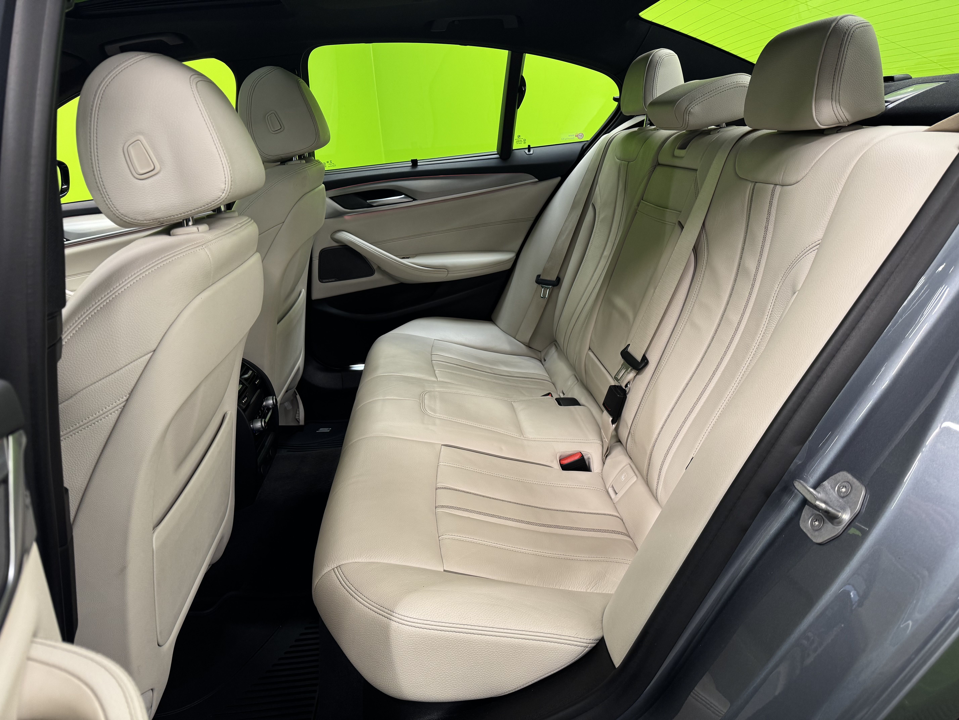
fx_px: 665
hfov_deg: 71.6
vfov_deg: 56.8
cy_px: 360
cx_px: 480
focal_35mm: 24
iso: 160
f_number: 1.78
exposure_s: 1/50
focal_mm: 6.76
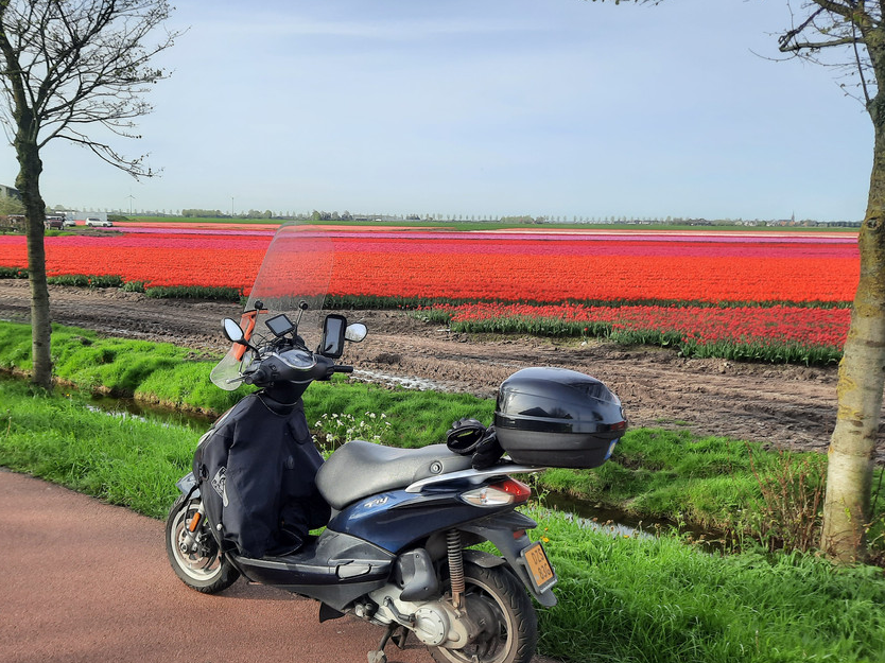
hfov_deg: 56.4
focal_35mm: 32
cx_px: 358
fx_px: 818
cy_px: 336
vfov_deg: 44.1
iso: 32
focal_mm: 4.6
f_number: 2
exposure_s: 1/887
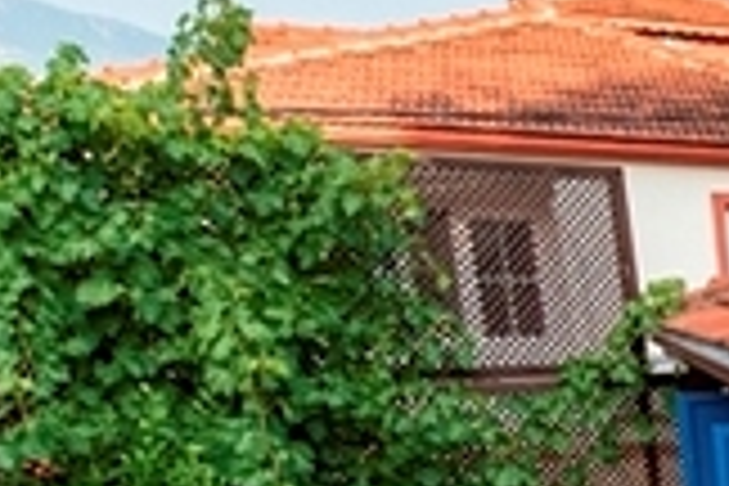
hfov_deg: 22.4
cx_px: 1244
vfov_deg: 19.5
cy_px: 702
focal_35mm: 62
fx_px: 1255
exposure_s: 1/2500
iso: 400
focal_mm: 14
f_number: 2.8
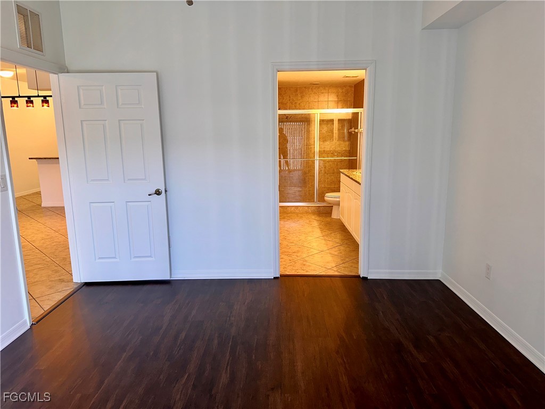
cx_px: 272
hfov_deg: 71.6
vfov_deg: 56.8
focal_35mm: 24
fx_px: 378
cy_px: 204
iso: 50
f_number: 1.78
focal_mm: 6.86
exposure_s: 1/40
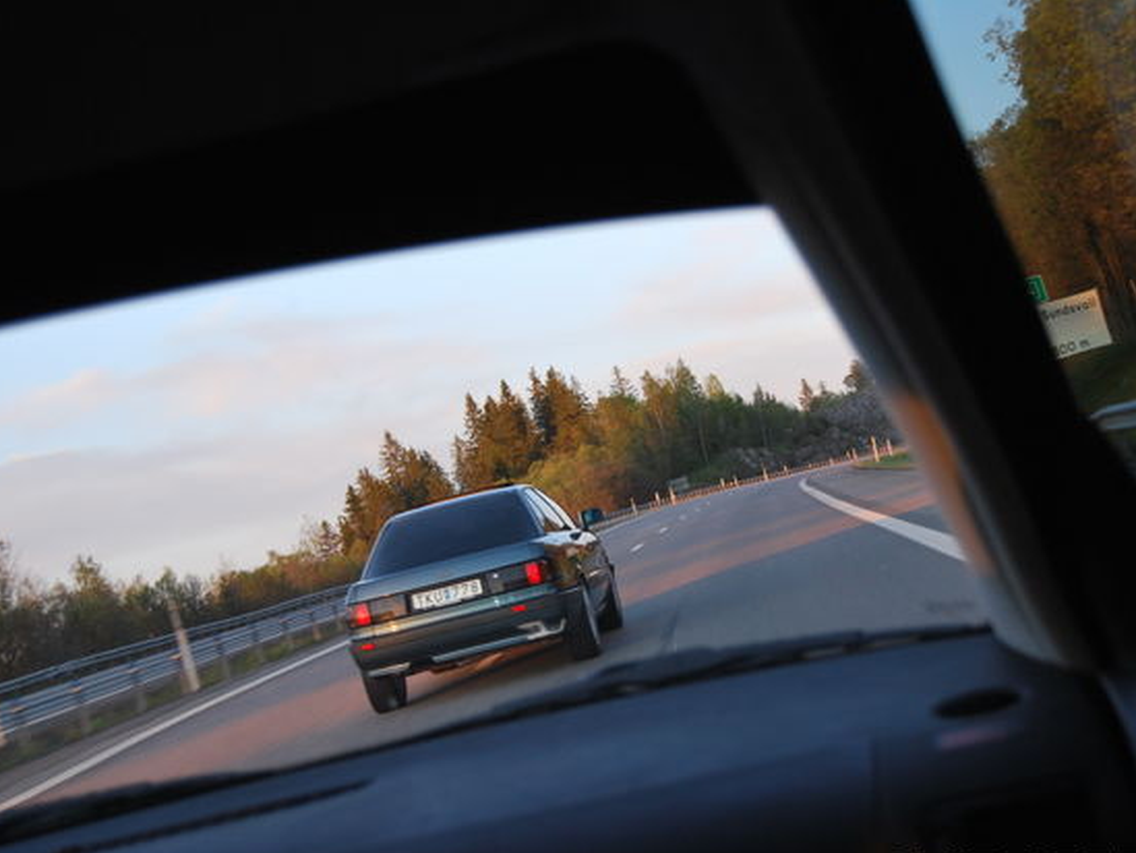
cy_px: 443
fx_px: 2101
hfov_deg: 30.3
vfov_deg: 22.9
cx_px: 577
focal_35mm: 64
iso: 200
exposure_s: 1/60
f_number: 5
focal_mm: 38
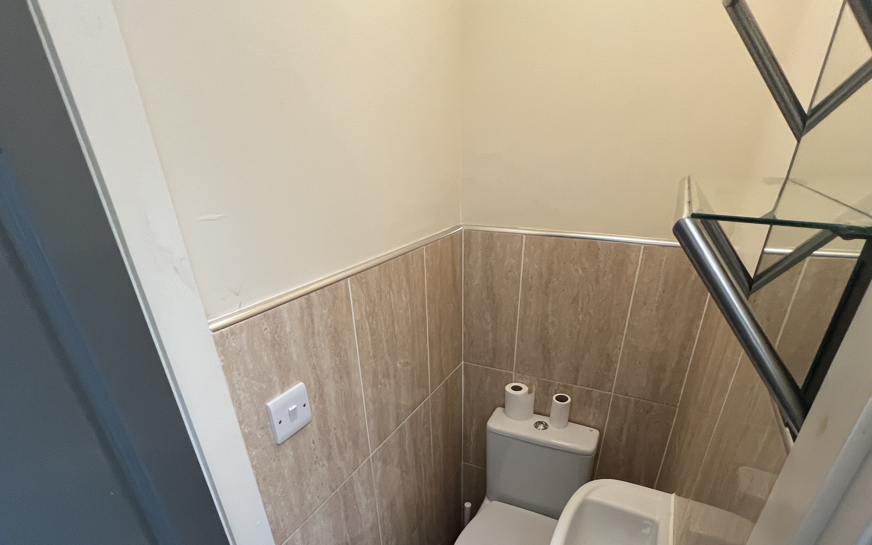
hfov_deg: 94.3
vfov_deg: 65.5
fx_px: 404
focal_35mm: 17
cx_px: 447
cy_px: 380
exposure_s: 1/50
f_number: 1.8
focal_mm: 1.57
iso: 250
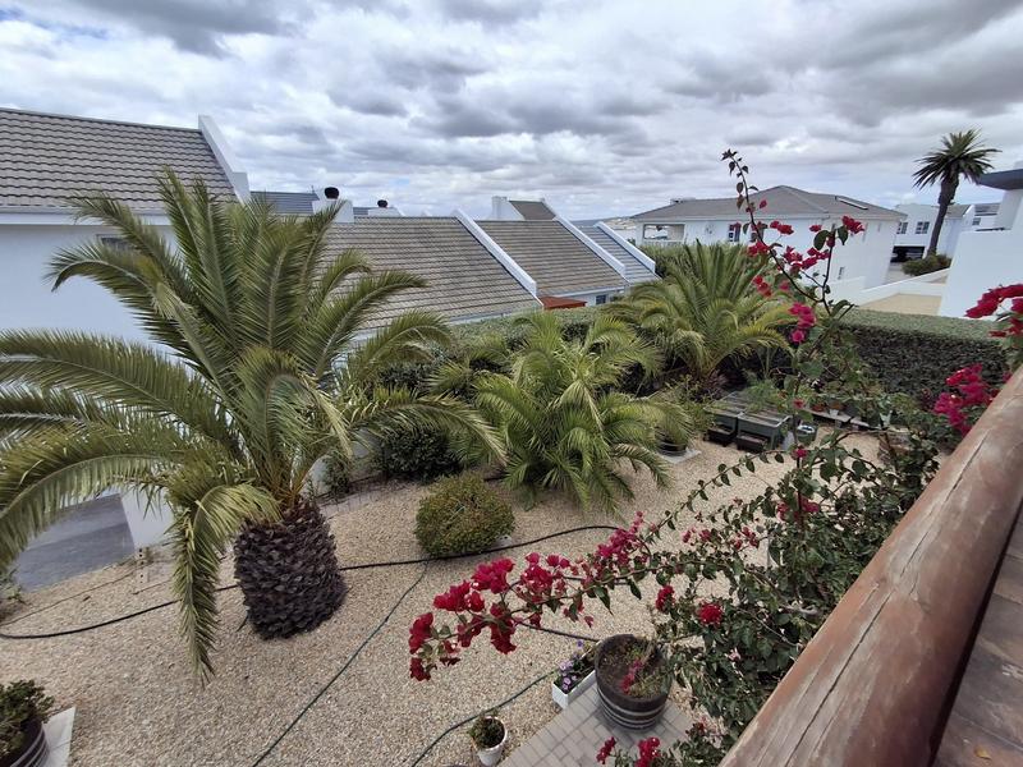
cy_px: 384
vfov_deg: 78.1
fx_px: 473
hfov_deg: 94.5
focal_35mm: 16
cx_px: 512
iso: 40
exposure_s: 1/2347
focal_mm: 1.64
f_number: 2.2
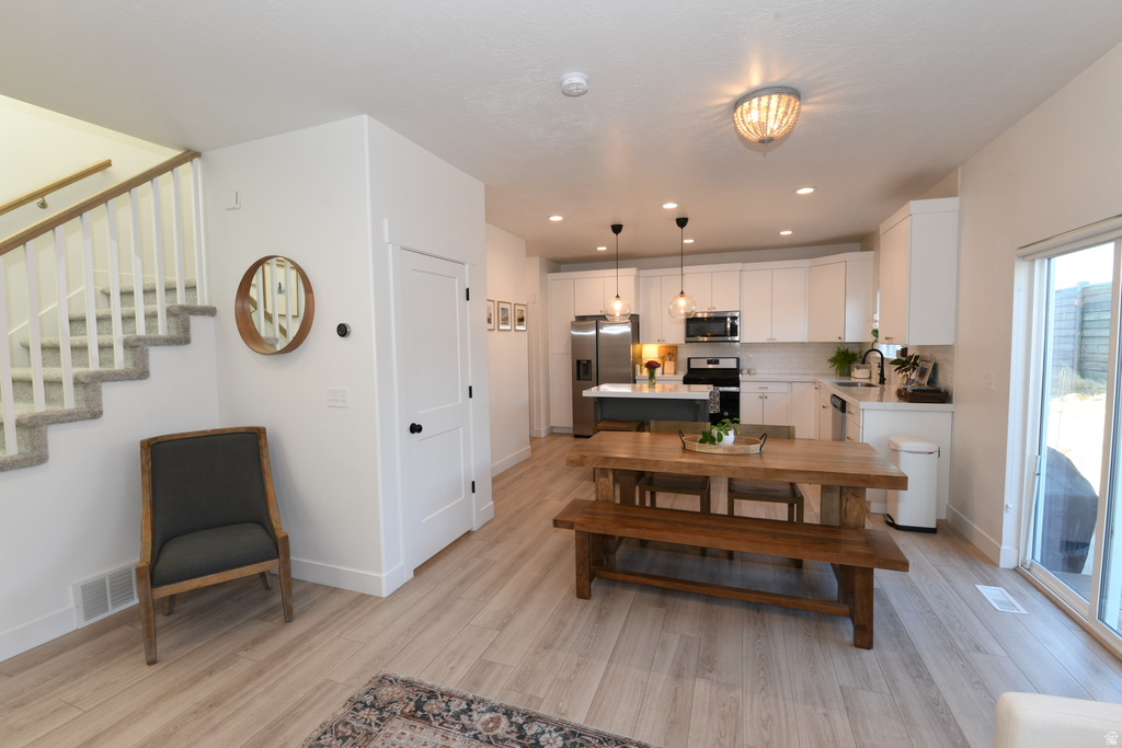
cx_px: 561
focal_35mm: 15
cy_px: 374
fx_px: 468
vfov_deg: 77.3
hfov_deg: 100.4
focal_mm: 15
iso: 200
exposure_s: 1/8
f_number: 10
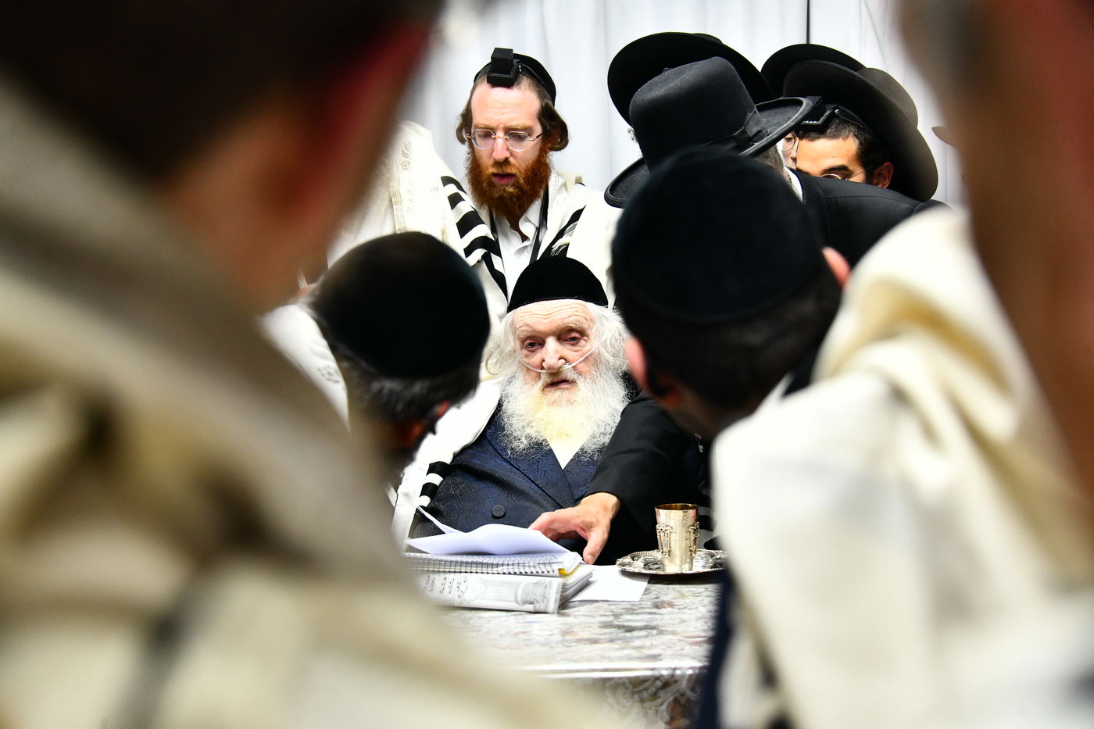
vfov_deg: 17.5
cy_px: 364
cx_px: 547
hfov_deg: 26.0
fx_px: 2370
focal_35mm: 78
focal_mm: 78
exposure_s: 1/160
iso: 1250
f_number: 5.6
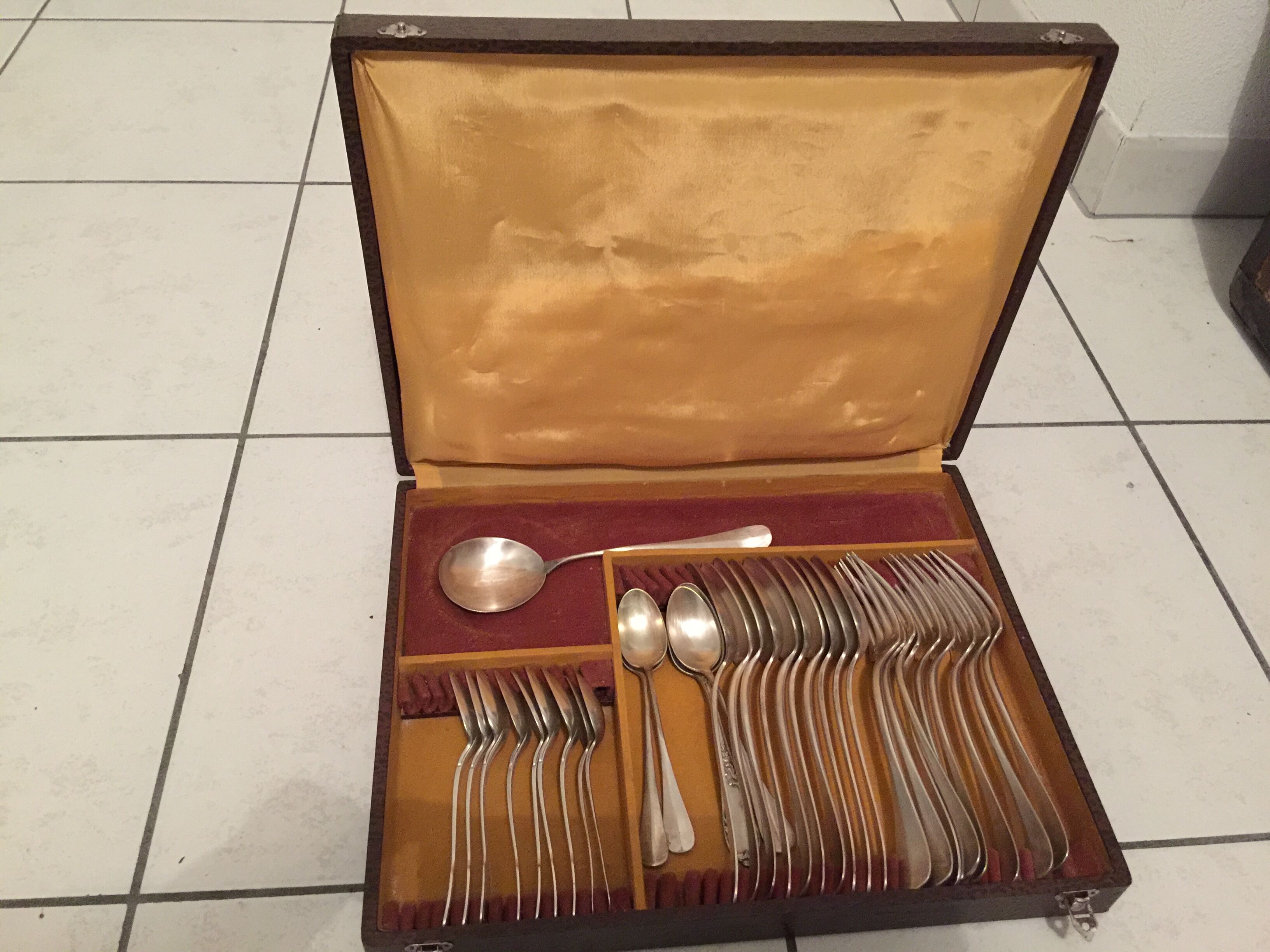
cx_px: 635
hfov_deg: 61.7
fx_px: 1064
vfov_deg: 48.2
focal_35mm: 29
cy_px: 476
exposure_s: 1/8
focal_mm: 4.15
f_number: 2.2
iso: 200
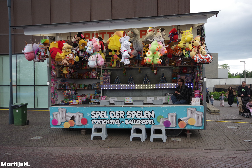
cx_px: 126
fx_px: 210
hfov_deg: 61.9
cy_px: 84
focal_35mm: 30
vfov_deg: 43.6
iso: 800
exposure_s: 1/160
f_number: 8
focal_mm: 20
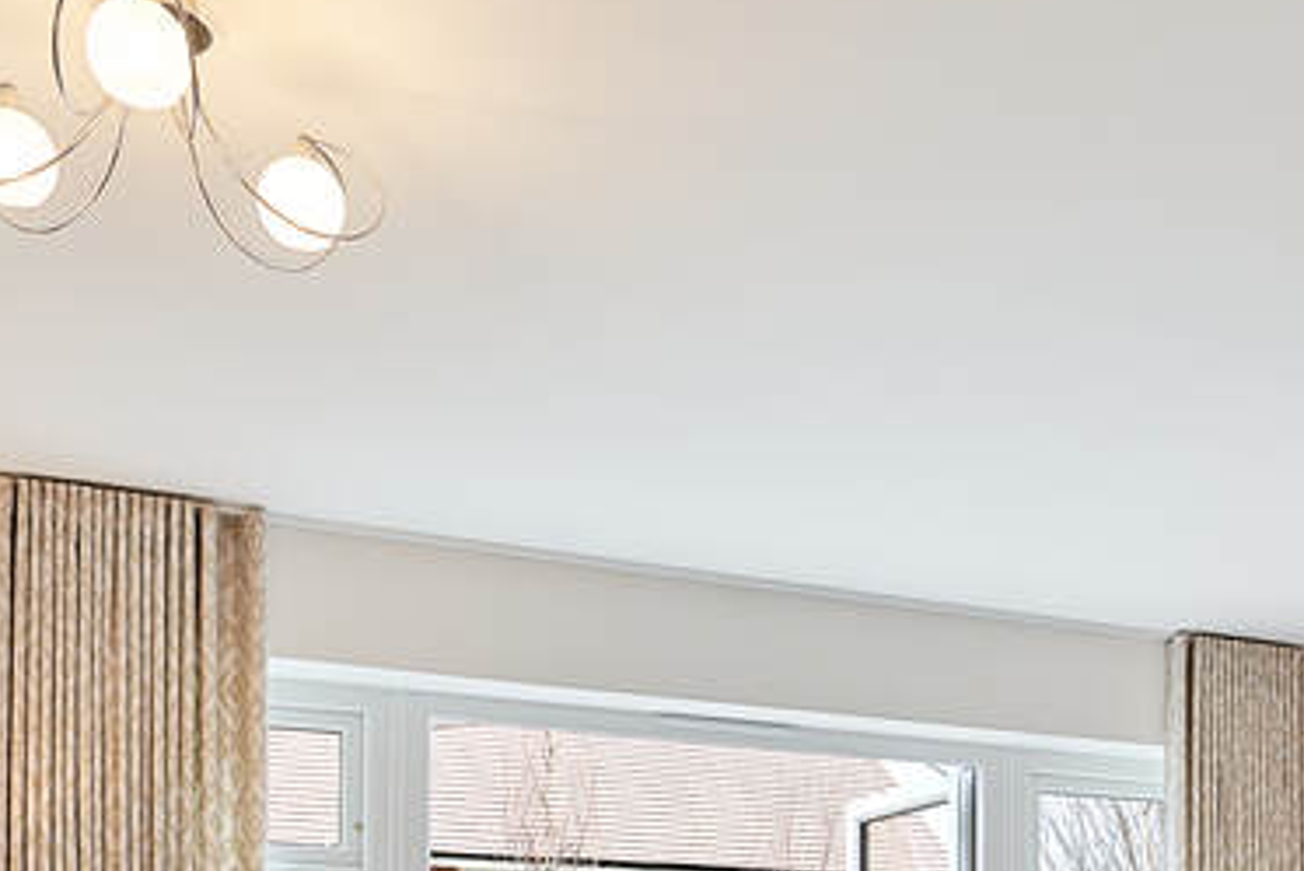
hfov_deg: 38.6
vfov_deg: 24.4
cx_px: 968
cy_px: 1049
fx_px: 1814
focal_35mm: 50
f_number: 9
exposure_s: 1/8
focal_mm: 14.6
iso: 100
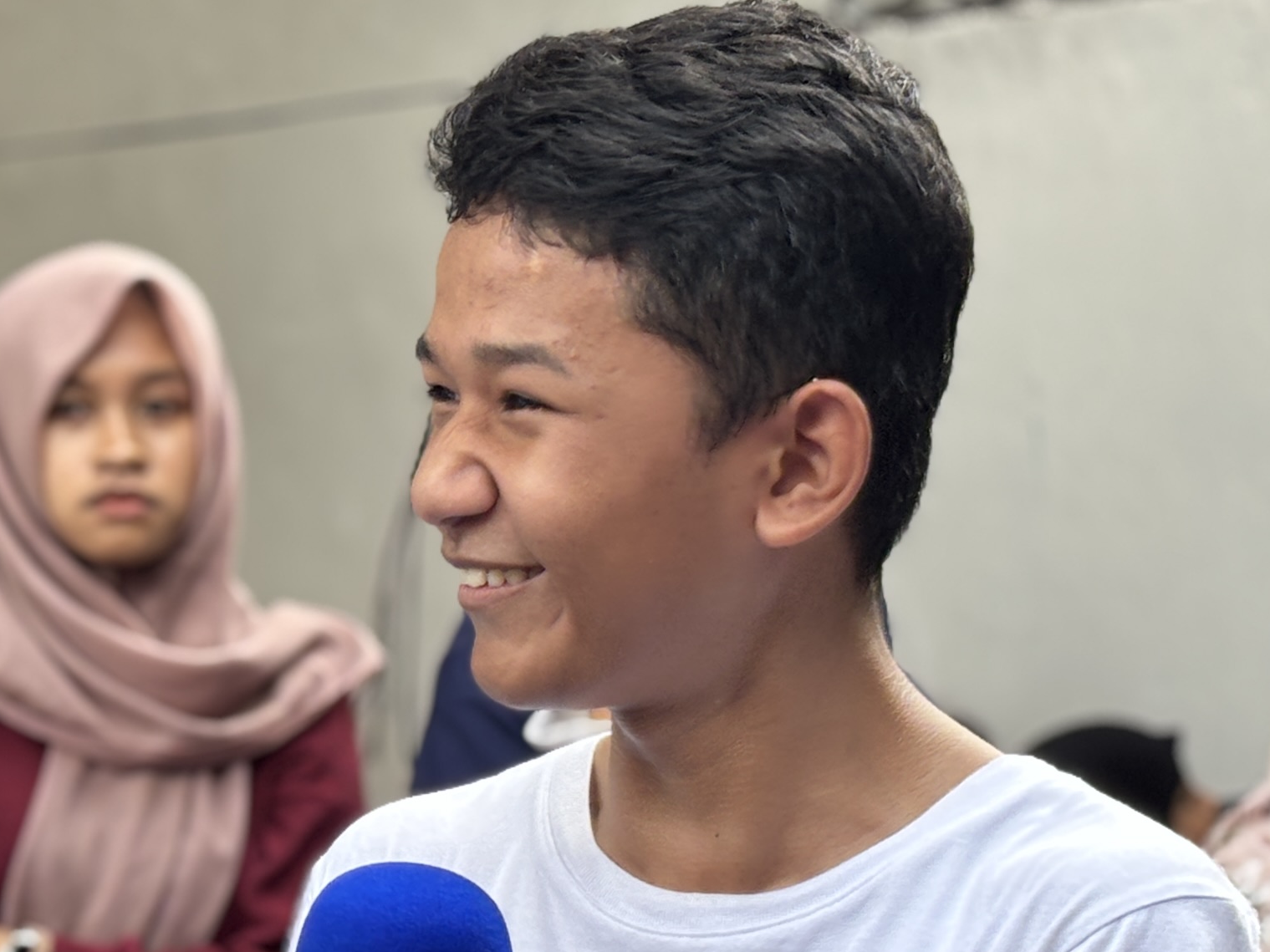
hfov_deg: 14.1
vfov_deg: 10.7
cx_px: 11
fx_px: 5063
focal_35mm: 138
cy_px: 869
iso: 32
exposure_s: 1/142
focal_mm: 5.96
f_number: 1.6
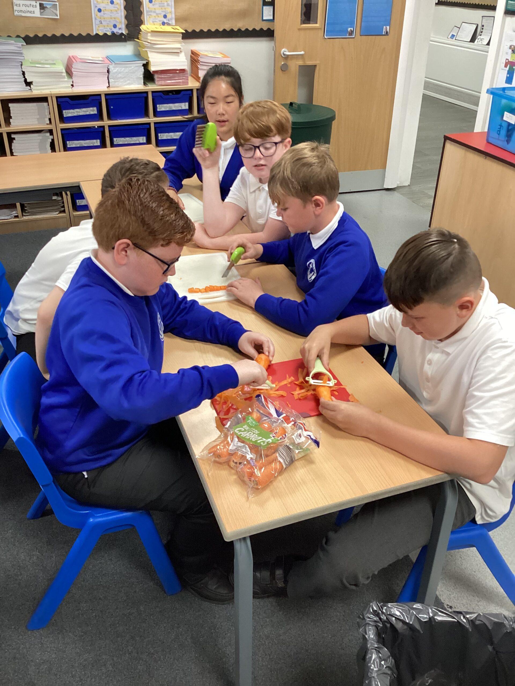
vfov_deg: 58.4
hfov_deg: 45.4
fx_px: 615
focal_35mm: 31
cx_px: 258
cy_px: 343
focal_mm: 3.3
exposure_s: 1/50
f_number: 2.4
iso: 200
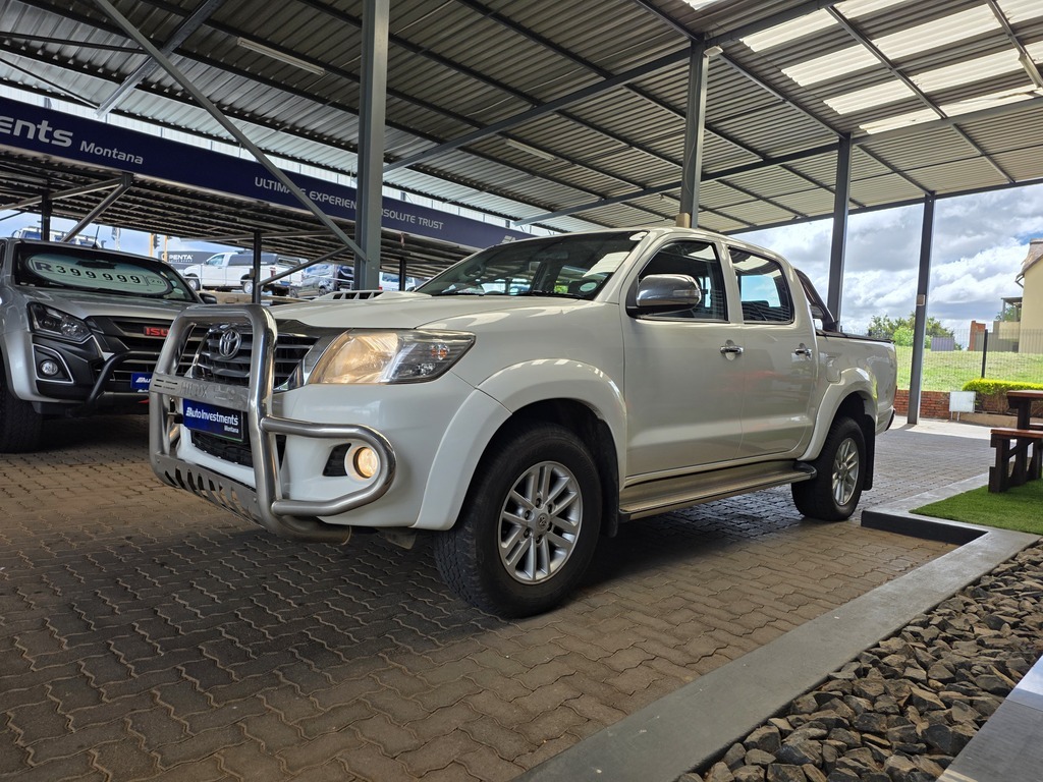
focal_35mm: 23
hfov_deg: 73.9
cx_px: 522
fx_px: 693
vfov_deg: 58.9
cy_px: 391
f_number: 1.7
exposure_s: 1/2657
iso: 80
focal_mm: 6.25
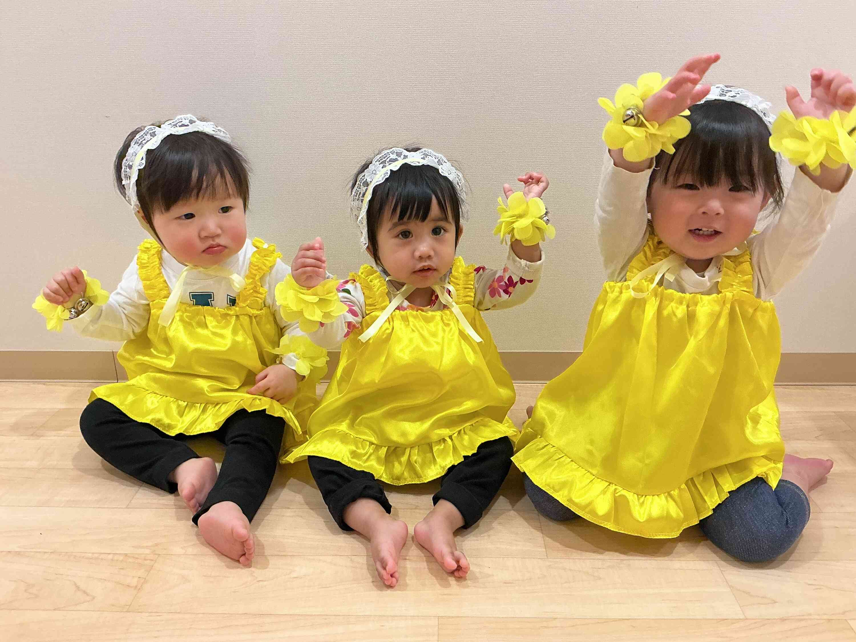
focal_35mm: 29
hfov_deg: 61.7
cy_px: 321
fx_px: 717
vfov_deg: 48.2
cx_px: 428
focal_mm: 3
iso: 125
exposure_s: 1/60
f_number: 1.8
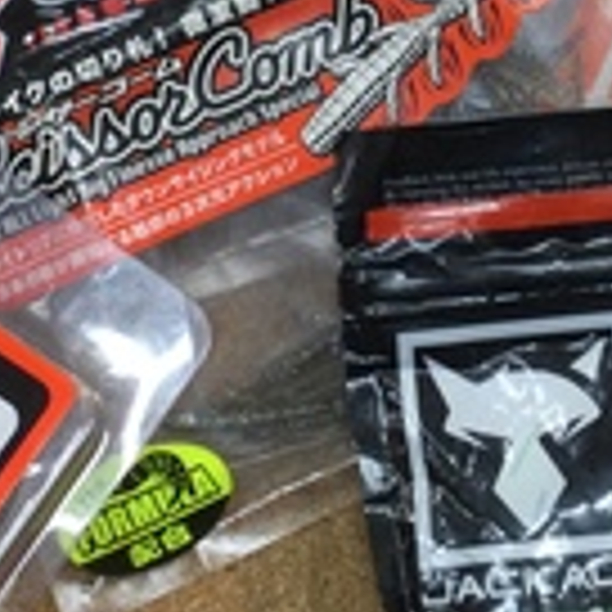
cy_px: -90
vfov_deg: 14.0
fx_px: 2420
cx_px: 504
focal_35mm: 121
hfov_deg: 14.3
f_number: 2.4
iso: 32
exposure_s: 1/40
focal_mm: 3.3
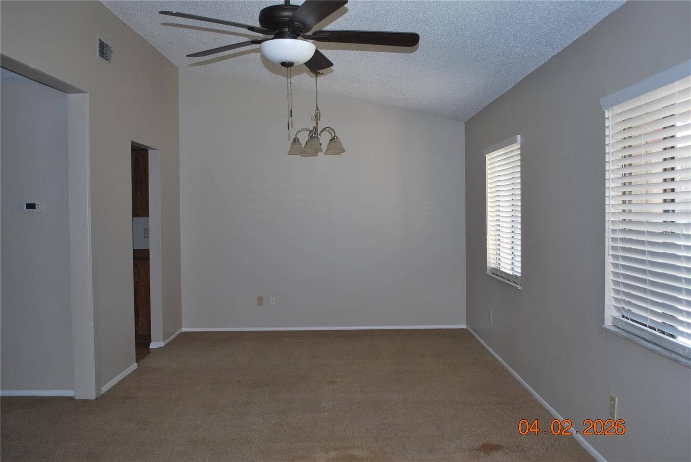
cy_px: 231
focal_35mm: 33
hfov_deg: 57.2
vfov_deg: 40.0
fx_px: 634
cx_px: 346
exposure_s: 1/60
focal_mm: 22
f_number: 4
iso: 200
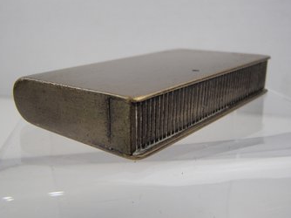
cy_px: 109
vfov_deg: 37.7
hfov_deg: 49.0
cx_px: 142
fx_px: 319
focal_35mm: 38
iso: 200
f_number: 4.7
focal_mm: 6.64
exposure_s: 1/160
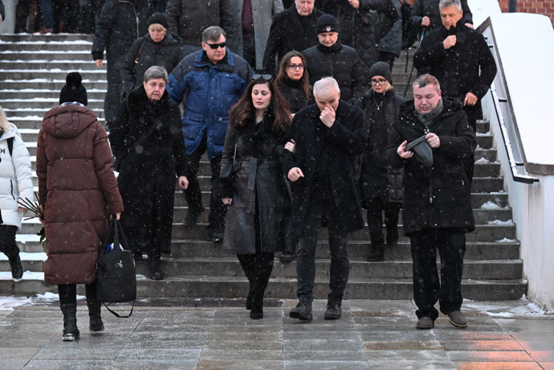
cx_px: 277
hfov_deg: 16.4
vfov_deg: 11.0
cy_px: 185
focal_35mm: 125
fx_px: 1923
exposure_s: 1/320
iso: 8000
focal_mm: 125
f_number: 4
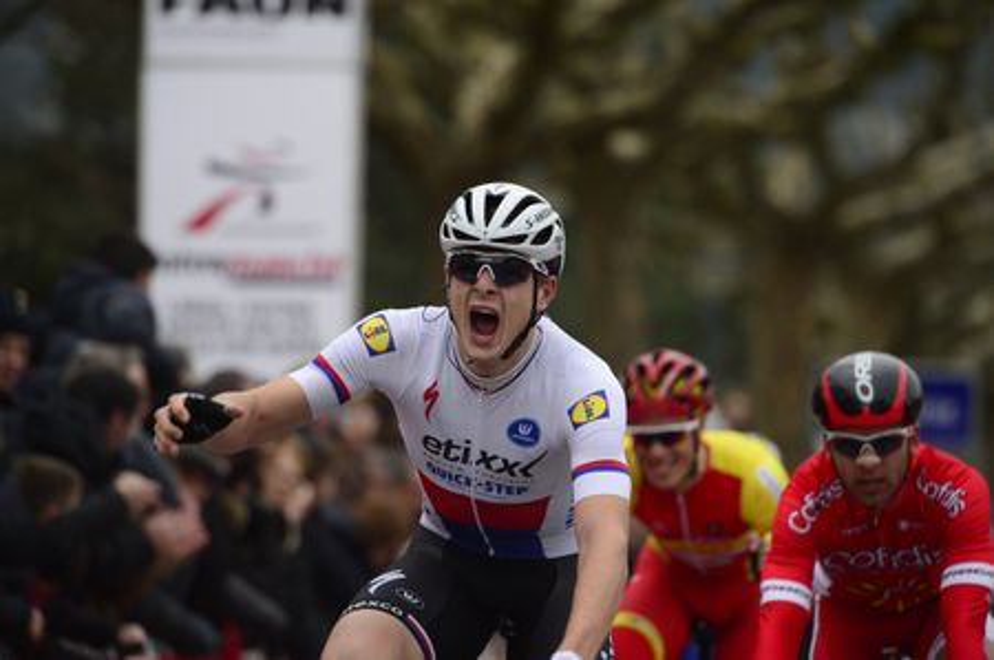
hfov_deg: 5.2
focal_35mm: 400
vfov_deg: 3.4
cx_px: 497
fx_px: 11032
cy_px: 330
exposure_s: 1/1000
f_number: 5.6
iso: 3200
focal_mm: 400
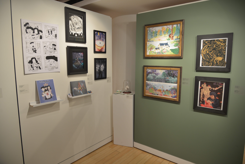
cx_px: 122
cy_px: 82
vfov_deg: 53.2
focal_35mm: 24
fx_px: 163
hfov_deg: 73.7
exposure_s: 1/60
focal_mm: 24
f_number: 4
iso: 400
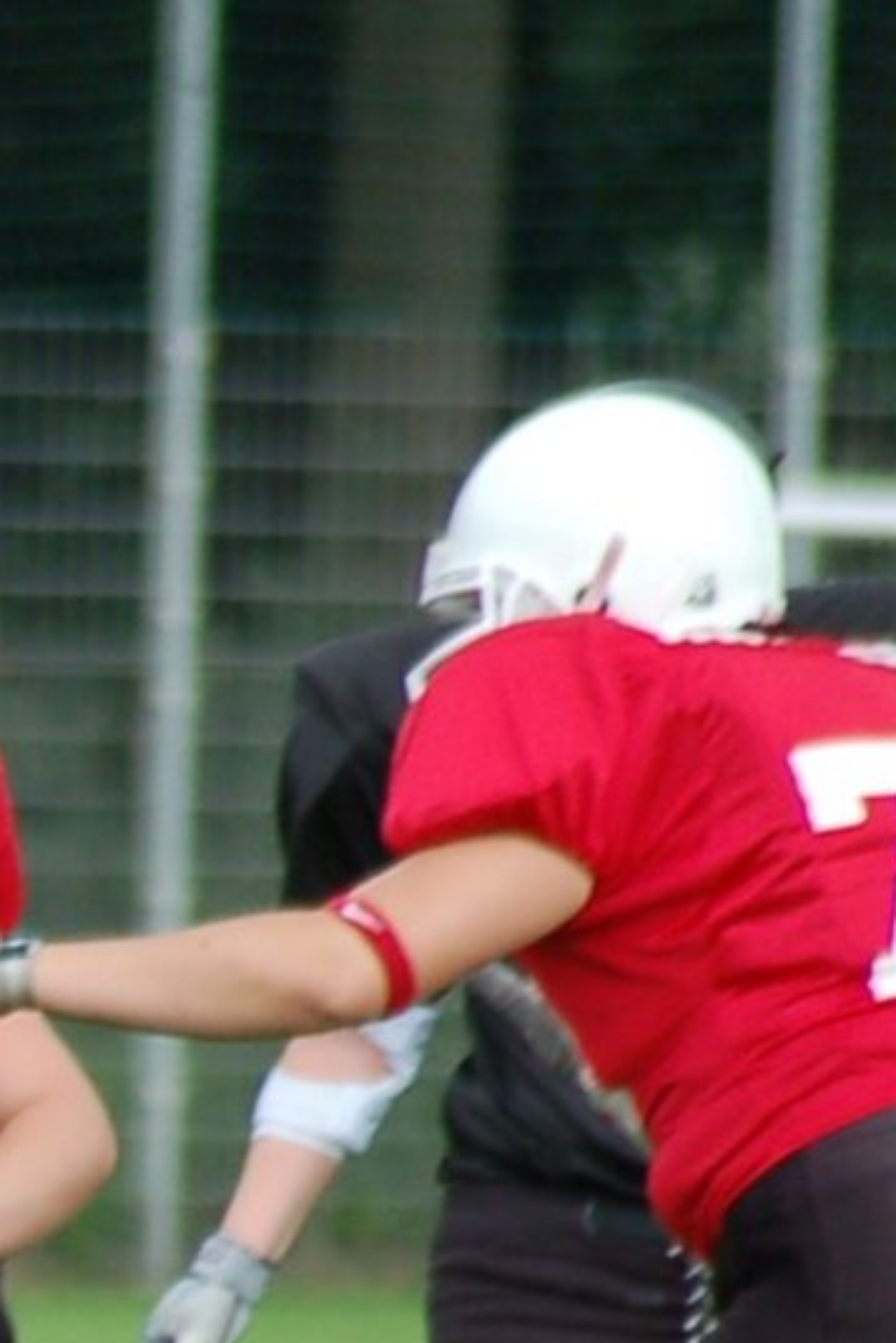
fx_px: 44769
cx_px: -1257
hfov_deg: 1.1
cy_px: 1524
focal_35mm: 1200
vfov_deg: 1.7
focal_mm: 195
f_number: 5
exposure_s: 1/500
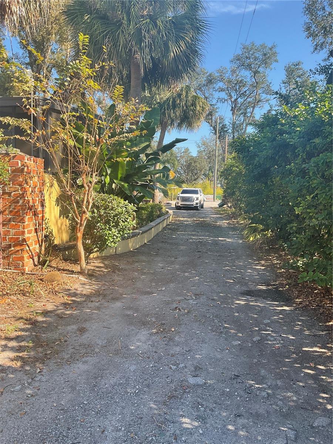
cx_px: 166
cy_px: 222
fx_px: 372
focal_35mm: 29
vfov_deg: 61.7
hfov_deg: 48.2
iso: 16
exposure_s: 1/372
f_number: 1.8
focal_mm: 3
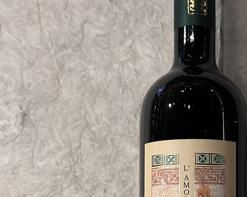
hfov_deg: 32.9
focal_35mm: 56
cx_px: 186
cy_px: 174
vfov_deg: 26.3
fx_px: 409
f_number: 1.78
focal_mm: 6.86
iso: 400
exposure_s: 1/50
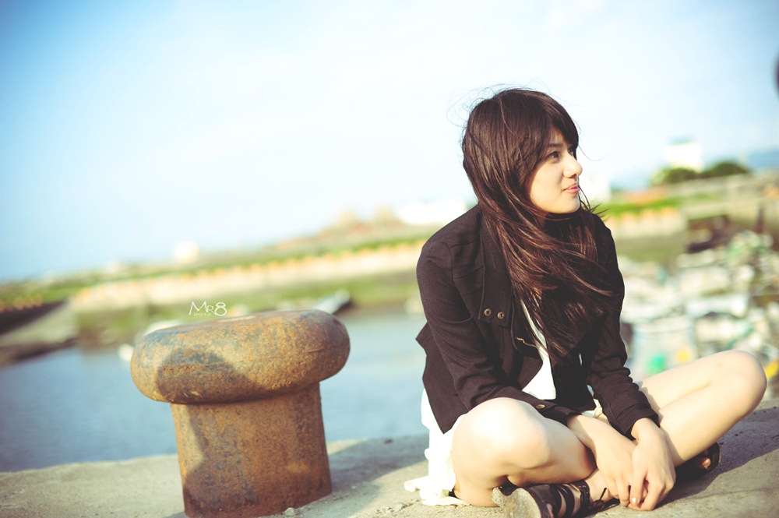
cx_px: 390
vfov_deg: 26.9
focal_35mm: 50
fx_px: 1081
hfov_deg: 39.6
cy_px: 259
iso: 200
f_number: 1.8
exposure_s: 1/5000
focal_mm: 50
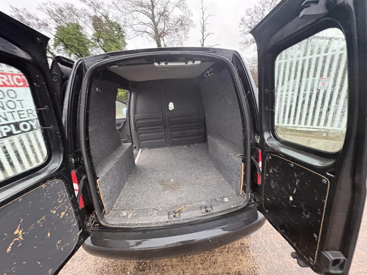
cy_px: 138
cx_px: 184
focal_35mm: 14
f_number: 2.2
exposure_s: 1/60
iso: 800
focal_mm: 2.22
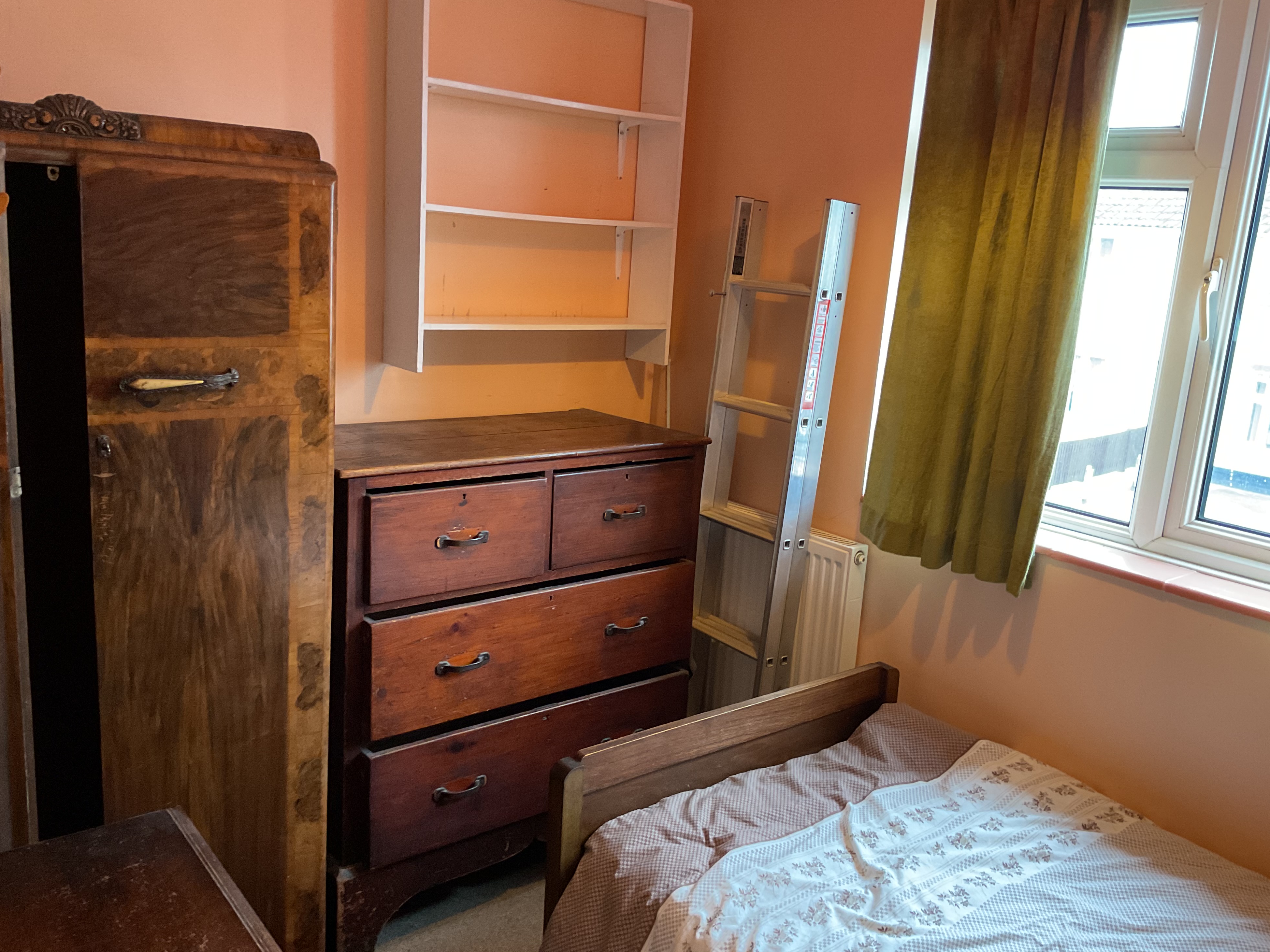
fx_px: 1101
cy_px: 469
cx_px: 635
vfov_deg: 46.8
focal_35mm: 30
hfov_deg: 60.0
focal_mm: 3
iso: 250
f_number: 1.8
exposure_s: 1/33
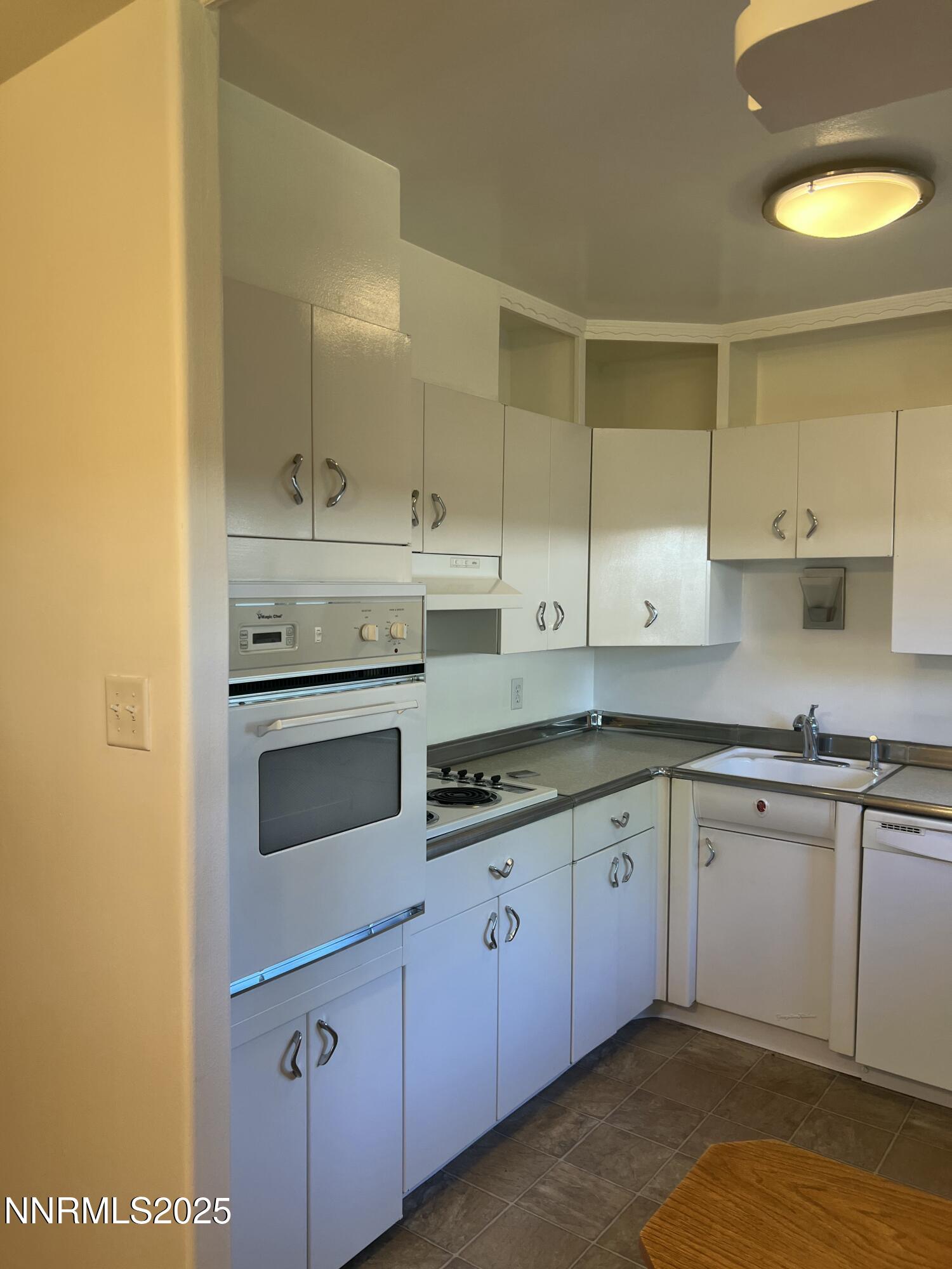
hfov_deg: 53.1
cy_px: 634
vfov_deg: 67.3
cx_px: 476
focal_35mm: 26
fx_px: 953
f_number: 1.5
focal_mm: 5.7
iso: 100
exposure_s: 1/120
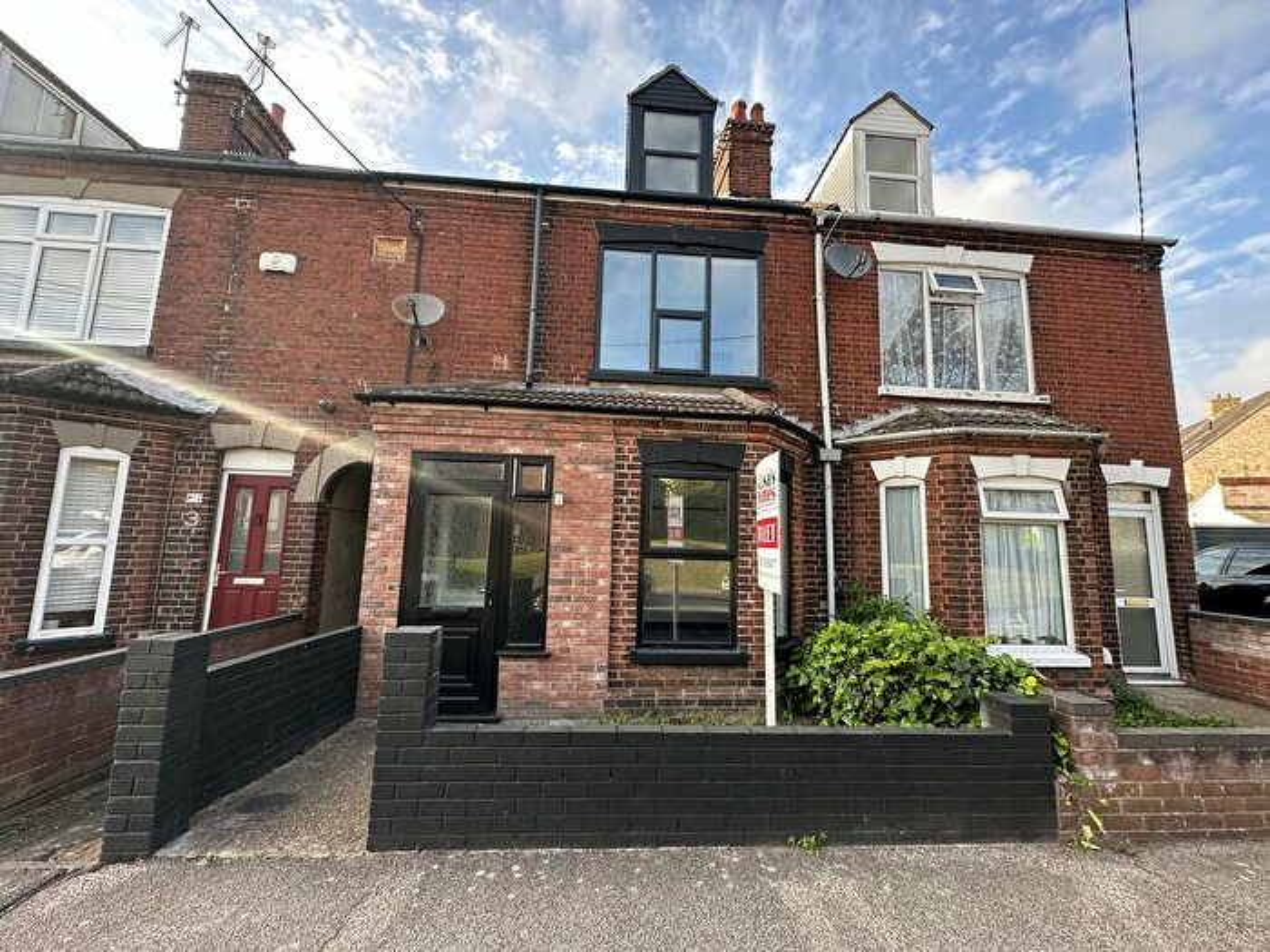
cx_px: 635
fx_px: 514
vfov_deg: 85.7
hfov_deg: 102.1
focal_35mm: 14
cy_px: 476
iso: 40
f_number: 2.2
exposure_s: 1/161
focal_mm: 2.22
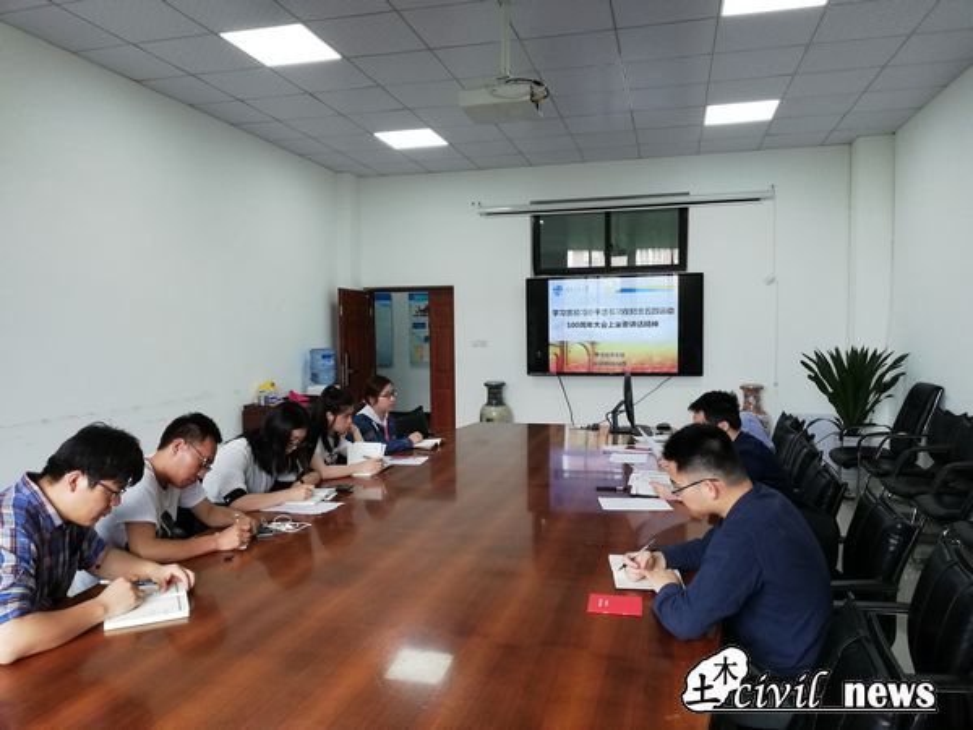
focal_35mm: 27
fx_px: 759
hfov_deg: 65.3
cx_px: 486
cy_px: 365
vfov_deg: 51.4
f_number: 2.2
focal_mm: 3.81
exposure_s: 1/50
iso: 160
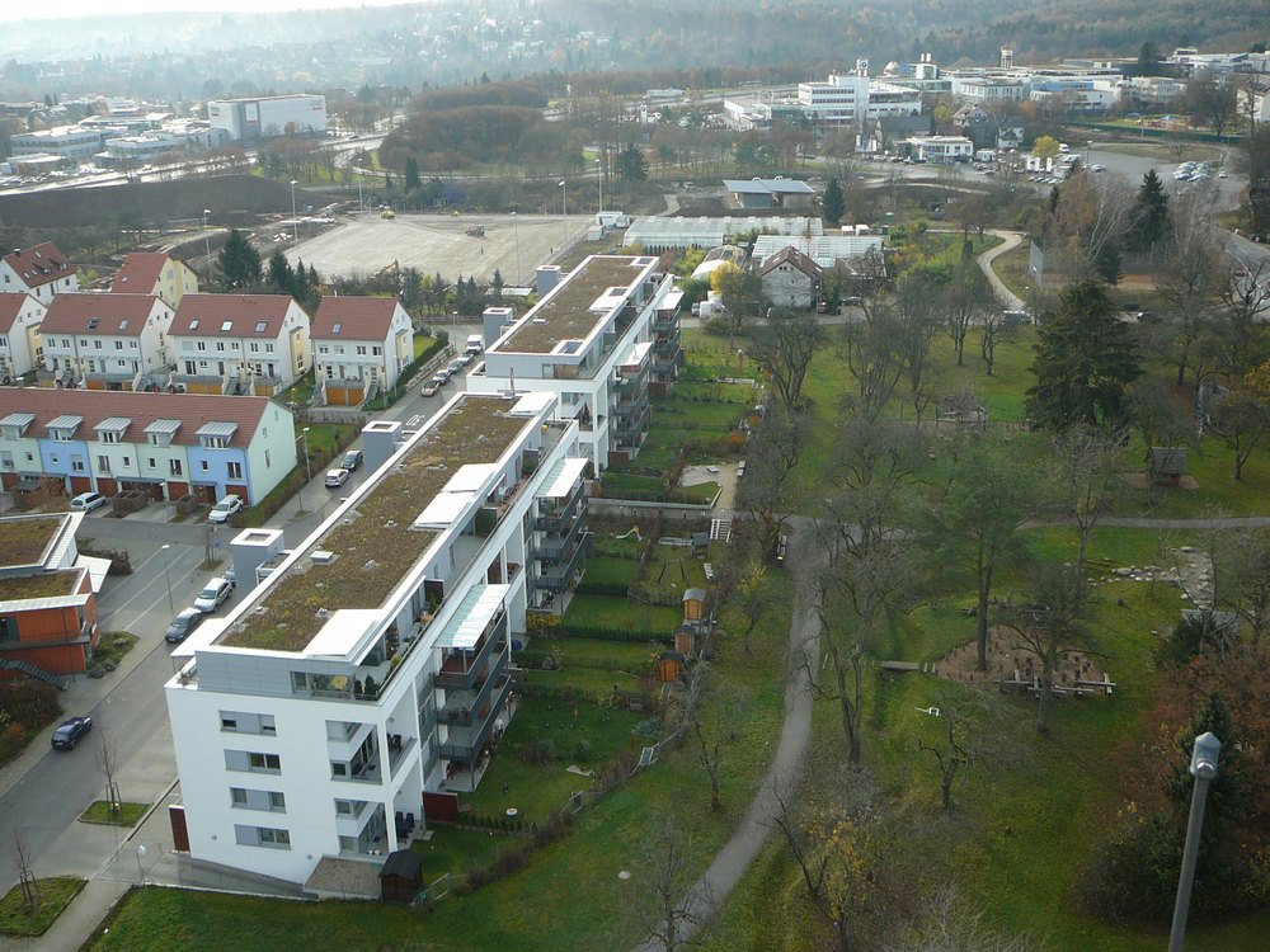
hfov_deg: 52.6
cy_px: 476
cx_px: 635
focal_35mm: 35
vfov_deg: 40.7
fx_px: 1284
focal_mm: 5.2
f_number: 2.8
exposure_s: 1/320
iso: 80
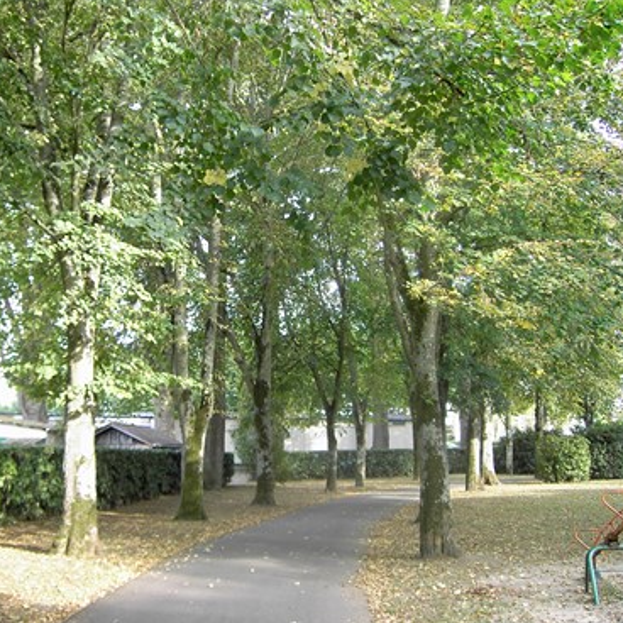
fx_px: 855
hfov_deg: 39.7
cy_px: 309
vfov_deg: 40.0
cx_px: 222
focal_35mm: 42
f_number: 3.5
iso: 100
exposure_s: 1/50
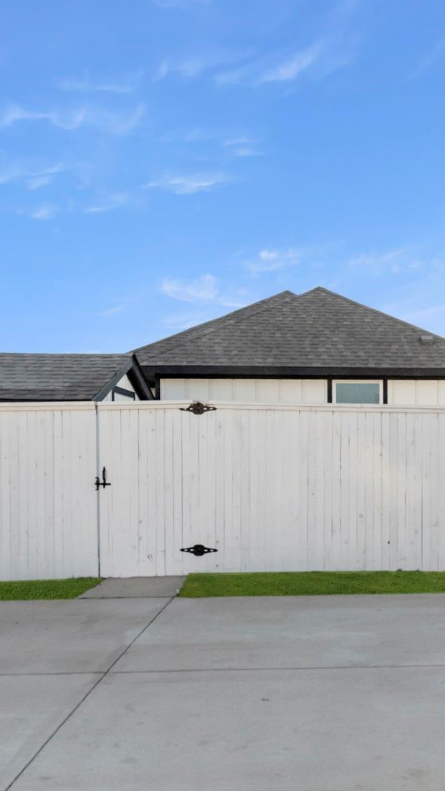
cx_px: 333
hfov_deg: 20.9
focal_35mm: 57
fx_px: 1195
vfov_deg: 36.6
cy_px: 395
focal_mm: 24
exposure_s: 1/2000
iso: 400
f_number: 8
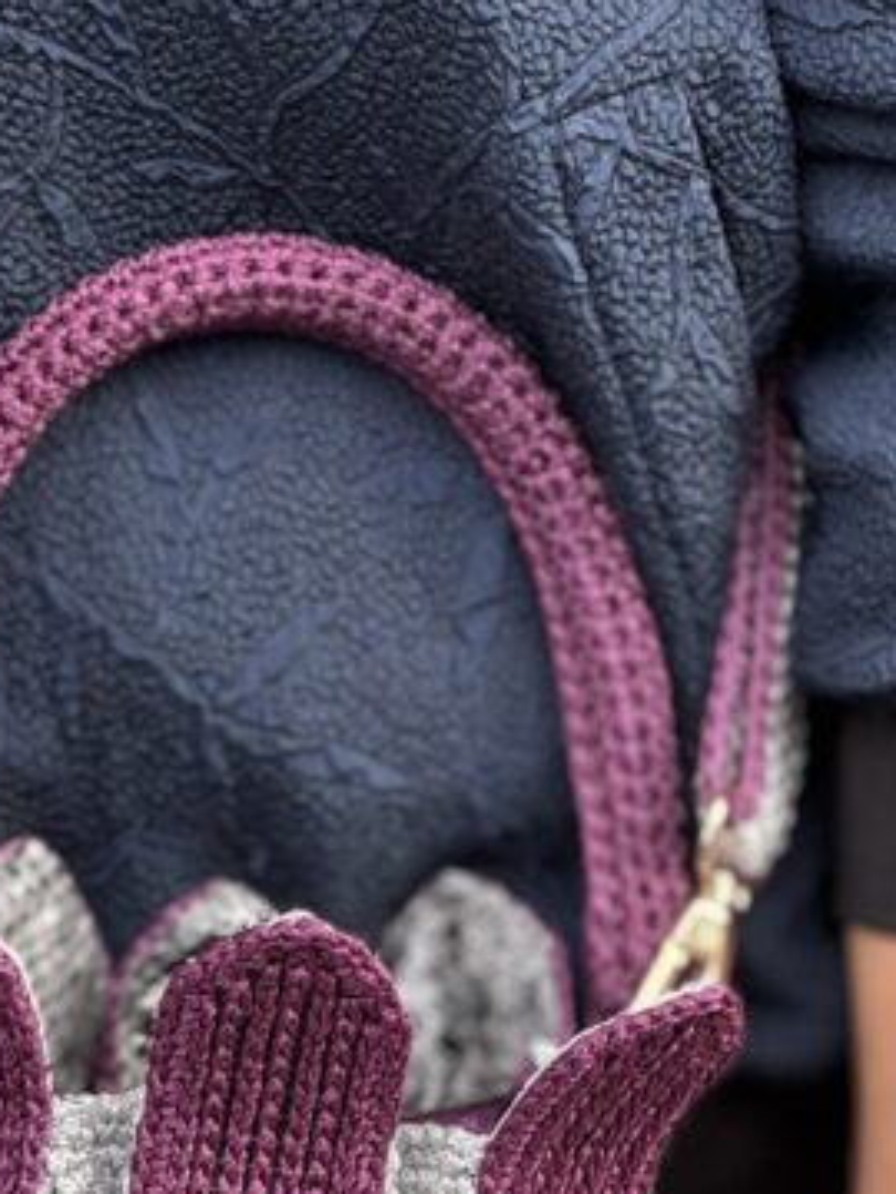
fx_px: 9215
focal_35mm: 267
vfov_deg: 7.4
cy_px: 1031
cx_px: 315
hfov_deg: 5.6
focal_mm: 15.66
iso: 50
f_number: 2.8
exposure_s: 1/112
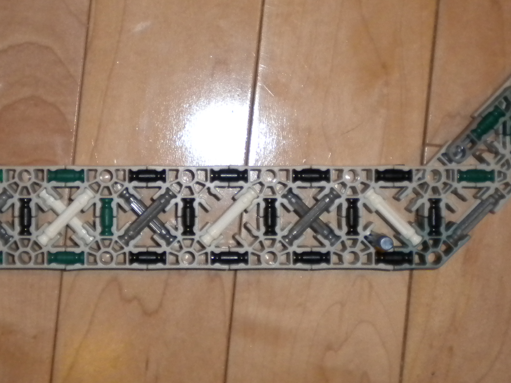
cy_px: 127
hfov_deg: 26.9
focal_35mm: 72
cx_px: 186
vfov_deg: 20.4
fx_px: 1063
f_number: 3.5
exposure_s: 1/30
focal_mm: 7.4
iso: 400
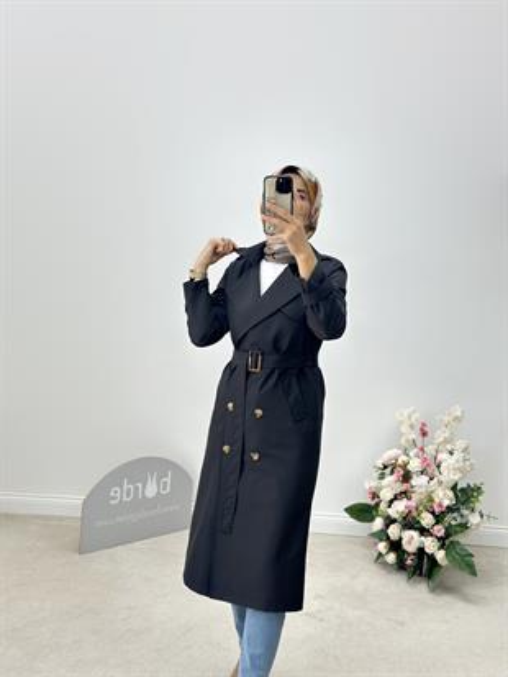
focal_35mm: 48
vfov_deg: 39.6
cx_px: 254
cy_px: 338
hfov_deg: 30.3
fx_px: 939
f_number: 1.78
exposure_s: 1/243
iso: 80
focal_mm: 6.86
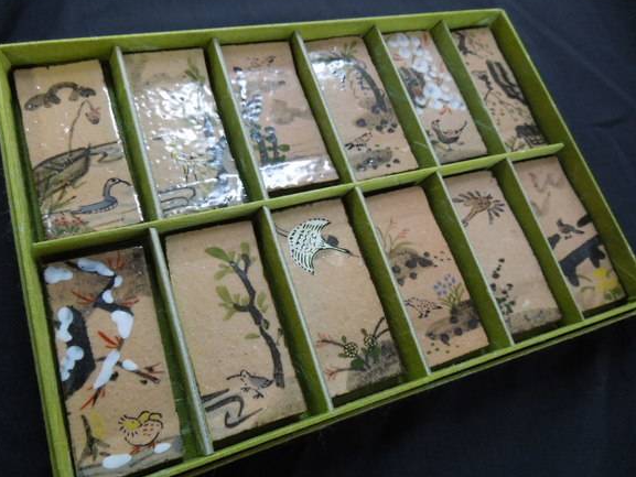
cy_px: 232
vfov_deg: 53.1
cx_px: 306
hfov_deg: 67.3
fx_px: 478
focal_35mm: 26
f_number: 3.3
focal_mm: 4.5
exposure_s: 1/25
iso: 400
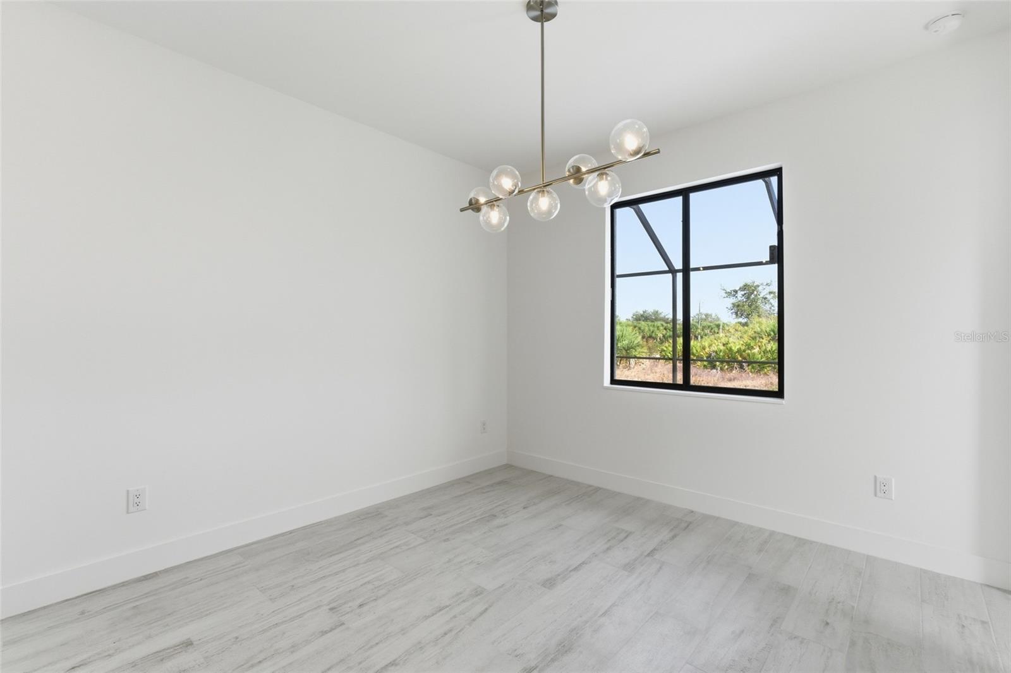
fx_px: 449
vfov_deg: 73.7
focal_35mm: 16
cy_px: 336
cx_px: 506
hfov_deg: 96.7
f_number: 9
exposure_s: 1/400
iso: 400
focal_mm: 16
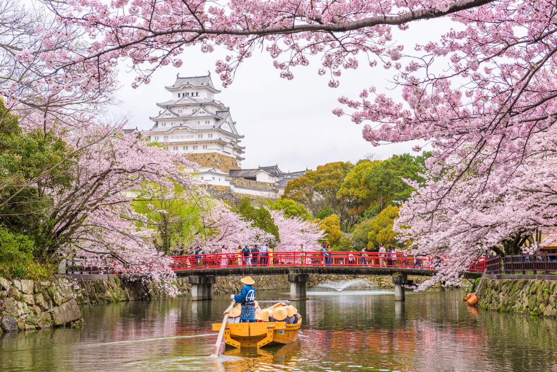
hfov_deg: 33.4
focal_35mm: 60
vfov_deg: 22.6
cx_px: 278
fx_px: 928
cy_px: 186
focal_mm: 60
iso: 64
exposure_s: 1/80
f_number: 8
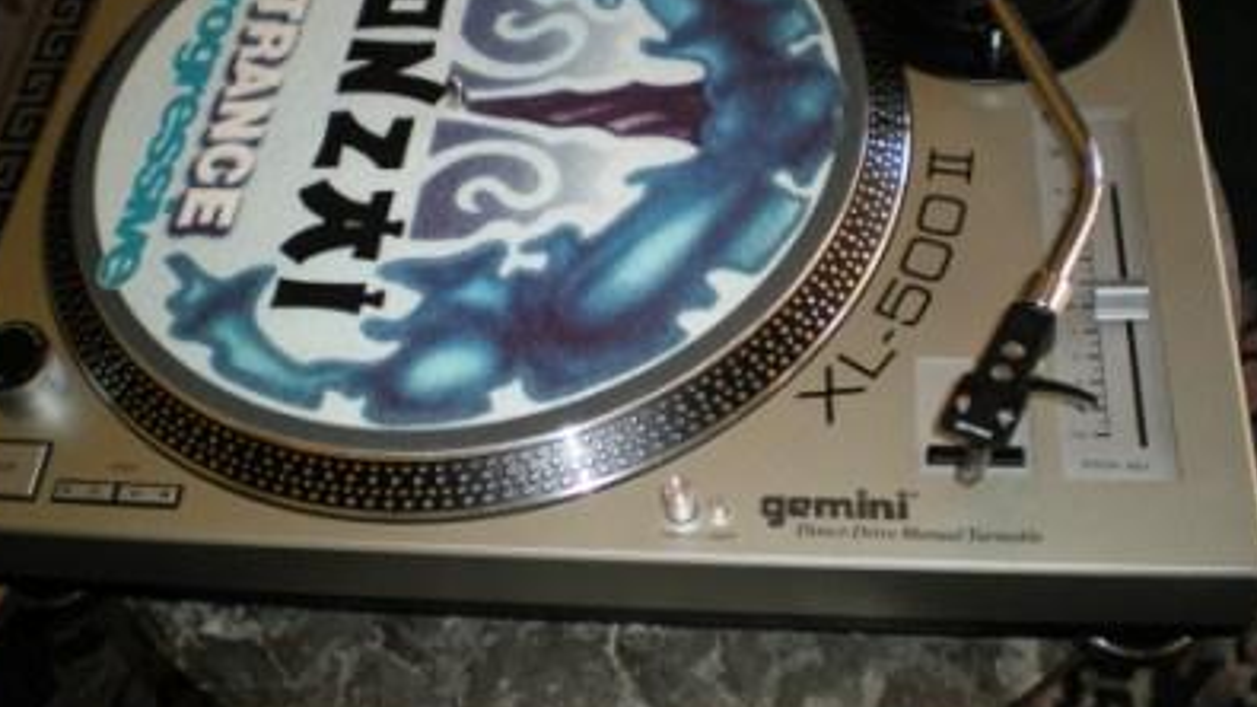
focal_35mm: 47
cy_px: 213
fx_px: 1566
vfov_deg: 25.2
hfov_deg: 43.7
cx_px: 614
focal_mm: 6.3
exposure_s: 1/60.4
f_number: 3.1
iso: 64
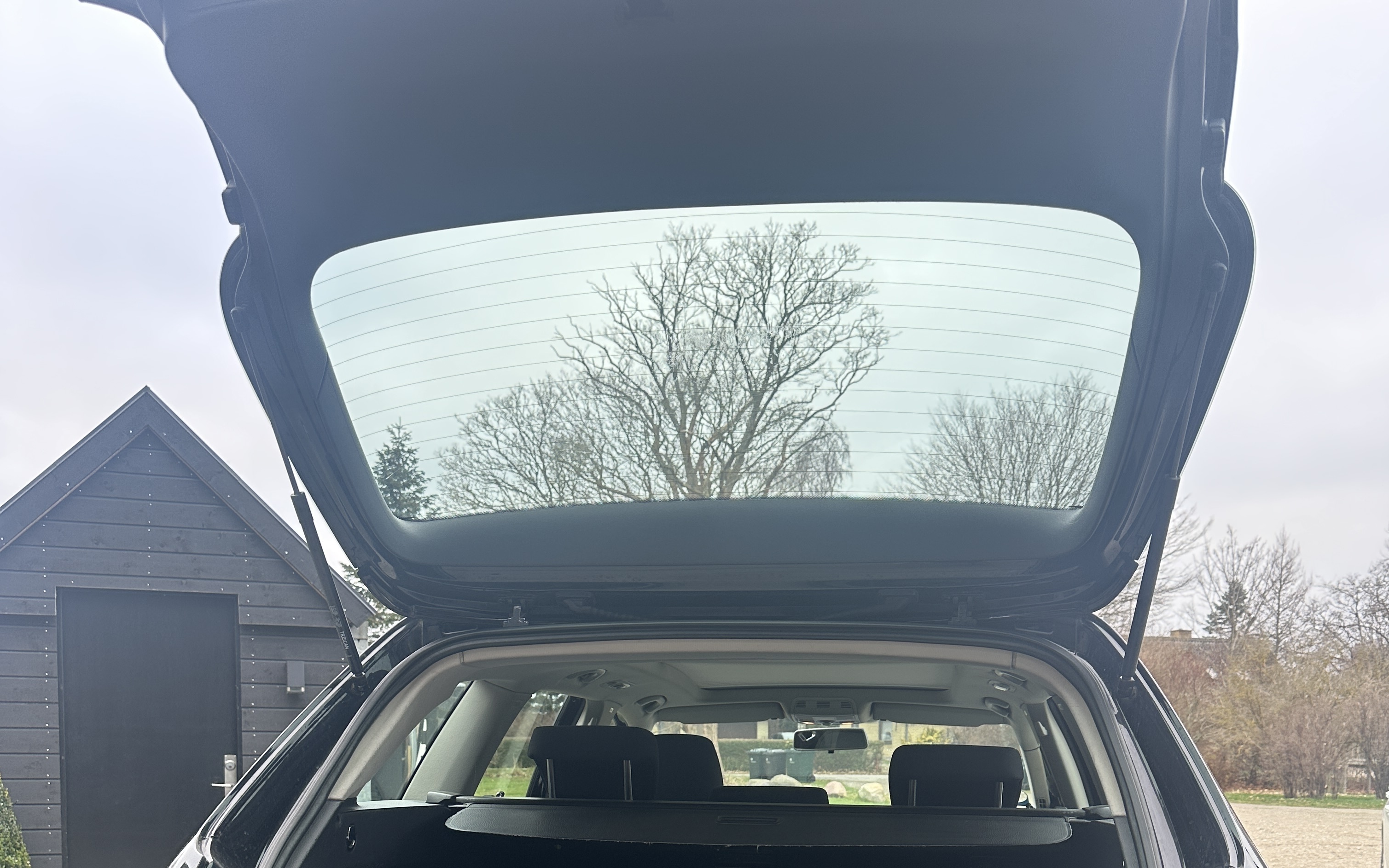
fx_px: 1287
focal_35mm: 34
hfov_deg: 56.7
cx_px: 696
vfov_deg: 34.5
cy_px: 832
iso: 80
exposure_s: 1/151
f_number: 1.78
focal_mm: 6.86
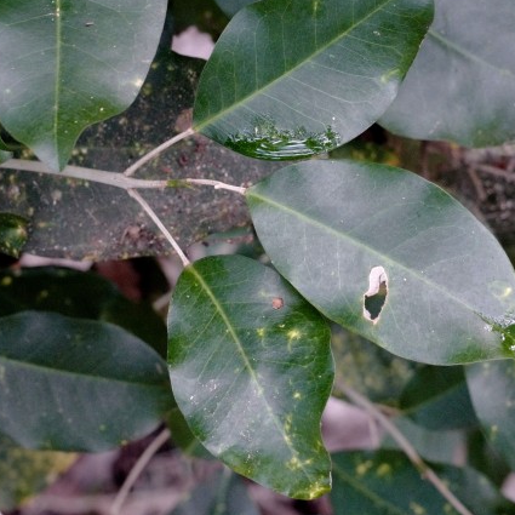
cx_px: 244
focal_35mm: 108
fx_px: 1818
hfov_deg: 16.1
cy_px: 227
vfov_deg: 16.1
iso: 3200
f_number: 8
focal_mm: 50
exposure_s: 1/25
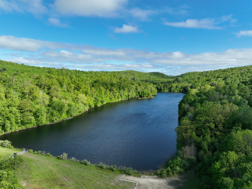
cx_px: 126
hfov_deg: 71.6
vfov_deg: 56.8
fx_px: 175
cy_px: 94
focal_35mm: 24
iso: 160
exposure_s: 1/1600
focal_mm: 12.29
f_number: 2.8
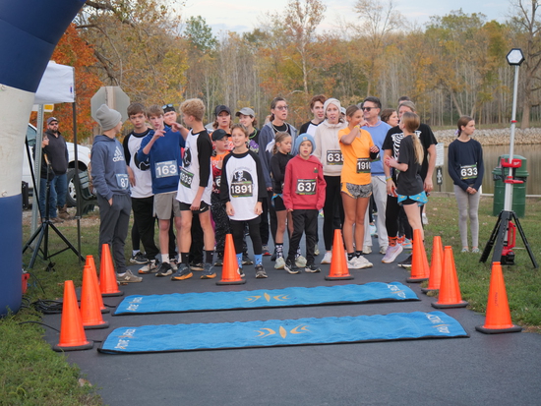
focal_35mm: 90
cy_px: 203
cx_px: 270
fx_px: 1407
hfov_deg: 21.8
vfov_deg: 16.4
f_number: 4
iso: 500
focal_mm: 45
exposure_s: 1/100
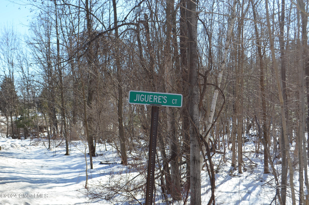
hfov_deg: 46.5
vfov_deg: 31.8
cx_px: 154
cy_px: 102
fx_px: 360
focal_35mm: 42
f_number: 8
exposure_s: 1/250
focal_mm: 28
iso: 200
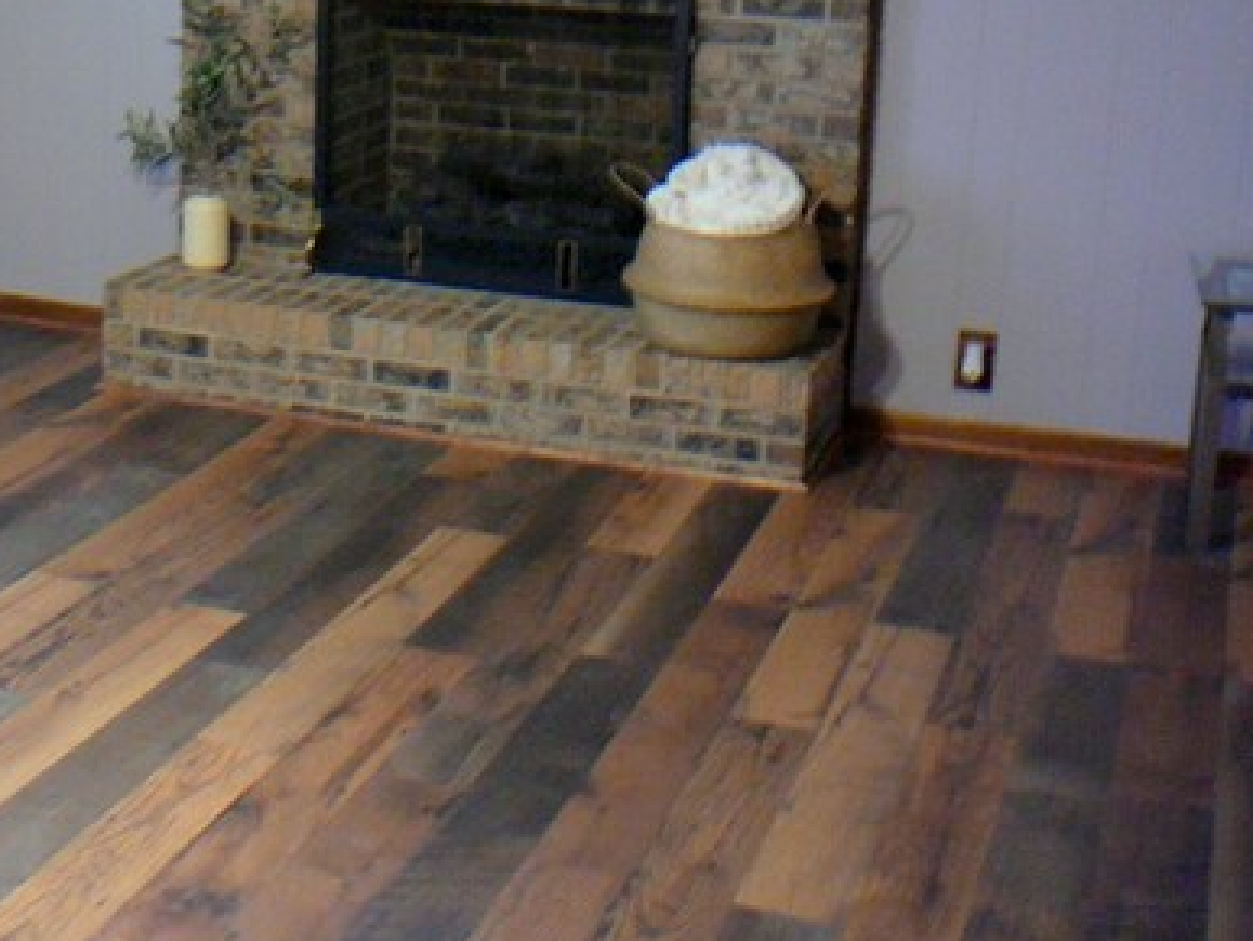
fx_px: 2101
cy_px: 357
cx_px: 224
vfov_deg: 25.2
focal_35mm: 58
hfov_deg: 32.2
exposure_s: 1/8
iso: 200
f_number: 2.8
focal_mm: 5.2
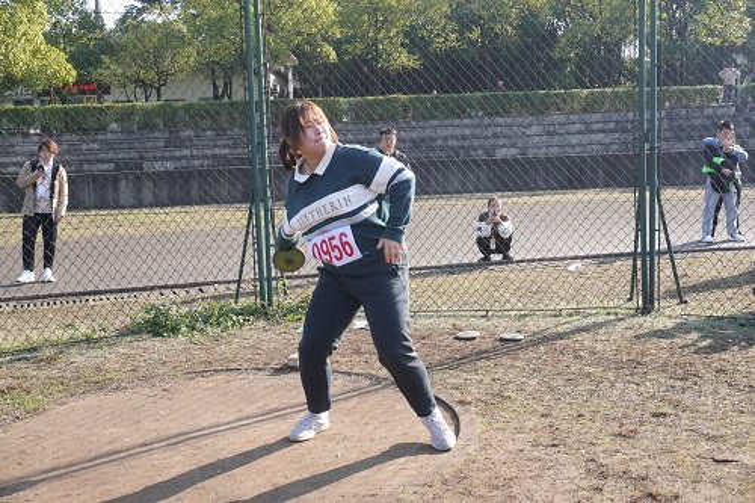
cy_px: 252
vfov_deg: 33.0
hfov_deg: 47.9
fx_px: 849
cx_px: 378
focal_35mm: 40
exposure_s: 1/400
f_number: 10
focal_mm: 27
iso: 1000
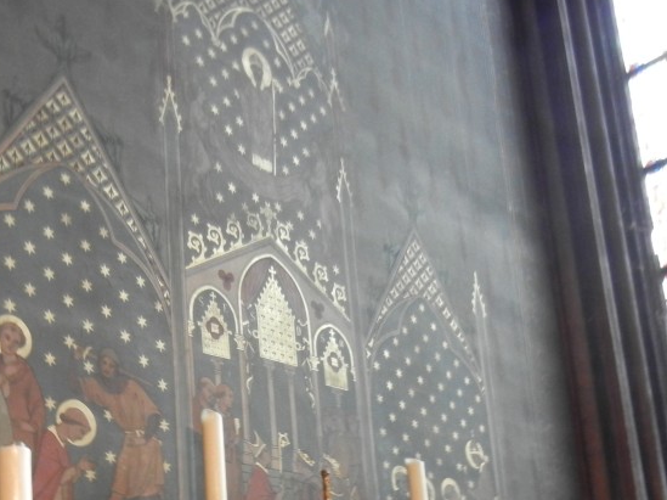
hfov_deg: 34.1
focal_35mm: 56
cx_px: 222
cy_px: 464
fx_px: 1078
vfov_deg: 25.2
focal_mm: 5.4
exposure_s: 1/2.3
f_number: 3.5
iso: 200
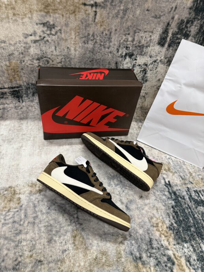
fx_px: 189
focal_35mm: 24
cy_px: 136
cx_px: 102
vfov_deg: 71.6
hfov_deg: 56.8
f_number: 1.78
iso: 200
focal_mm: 6.76
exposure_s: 1/50
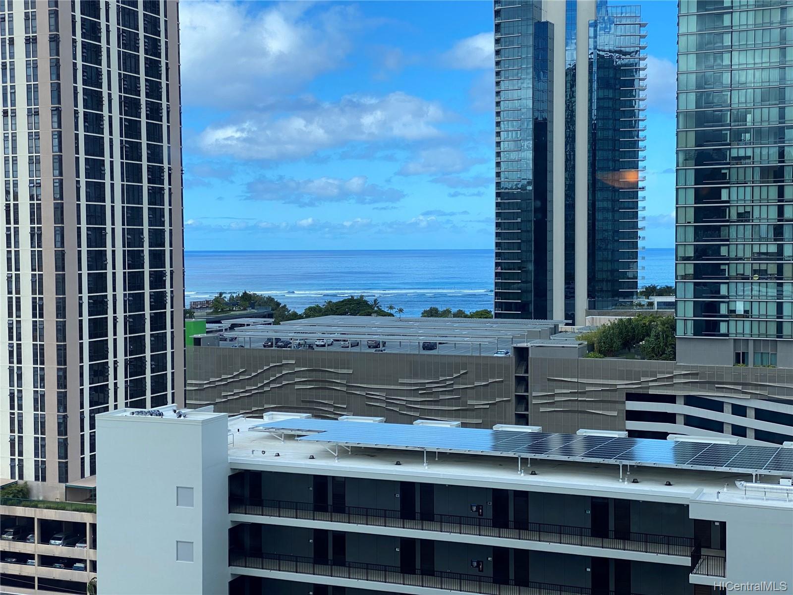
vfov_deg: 28.0
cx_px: 396
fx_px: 1191
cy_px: 298
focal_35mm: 52
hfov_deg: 36.8
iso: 20
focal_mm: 6
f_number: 2
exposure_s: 1/403
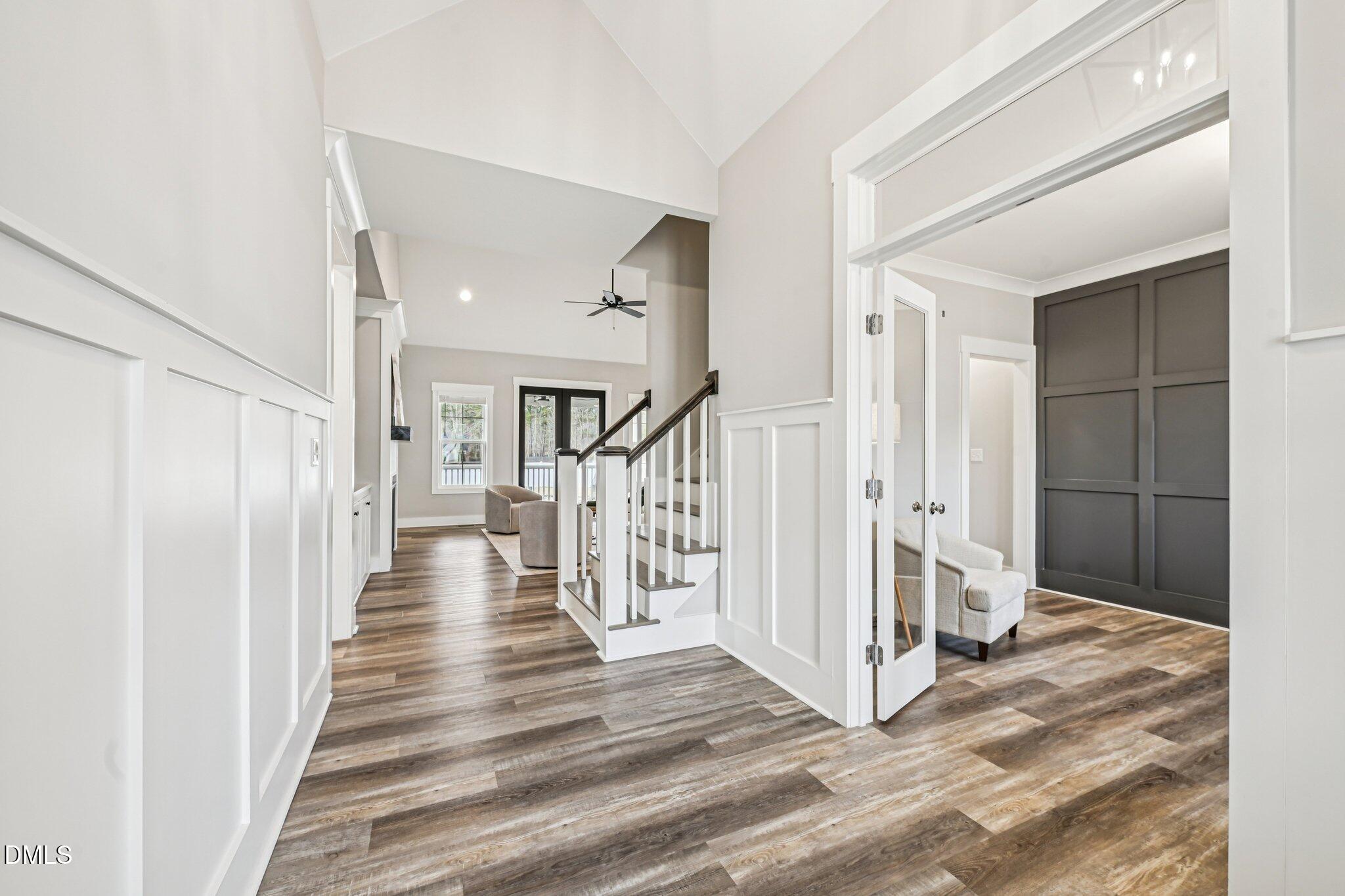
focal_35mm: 14
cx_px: 672
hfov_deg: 104.3
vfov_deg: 81.2
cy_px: 448
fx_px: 523
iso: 200
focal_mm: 14
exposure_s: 1/6
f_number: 9
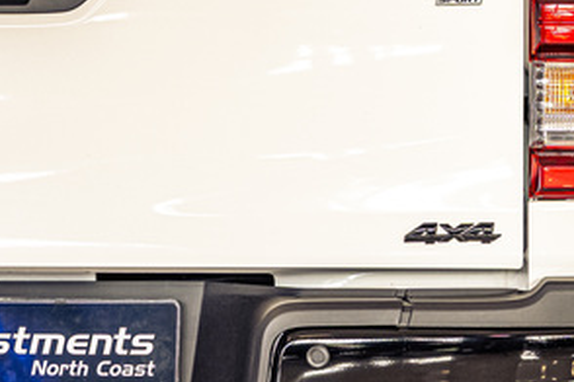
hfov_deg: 7.9
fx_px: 4161
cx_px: 499
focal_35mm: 261
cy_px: 39
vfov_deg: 5.3
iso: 640
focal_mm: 75
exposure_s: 1/125
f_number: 4.5
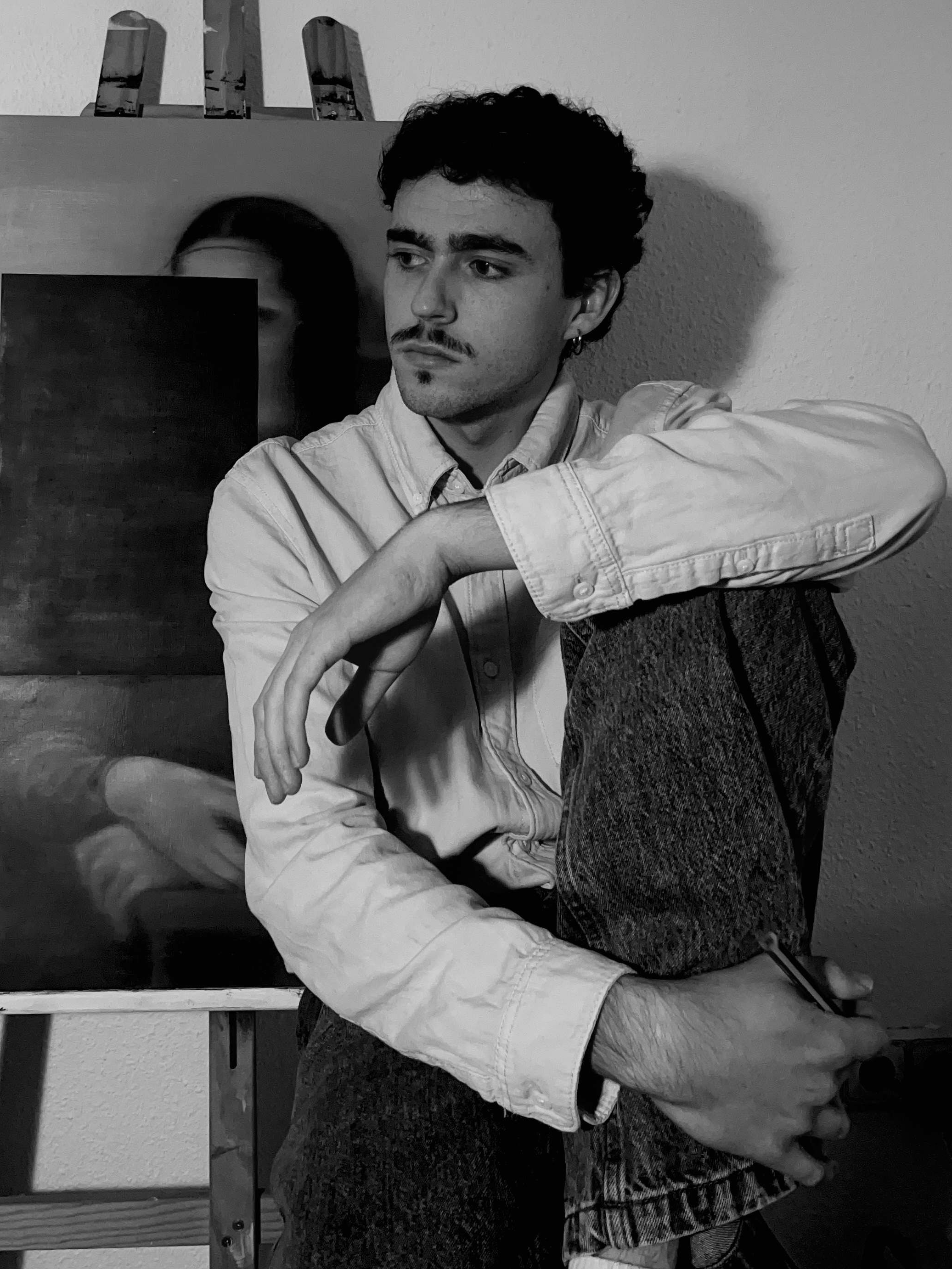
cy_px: 477
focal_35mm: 34
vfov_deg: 53.4
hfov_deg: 41.5
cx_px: 363
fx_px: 1246
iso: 160
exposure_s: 1/60
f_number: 1.6
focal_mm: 5.1
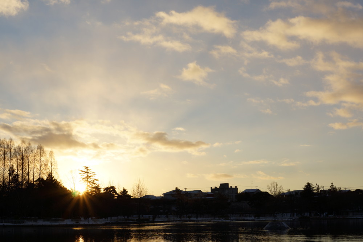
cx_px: 182
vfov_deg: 25.8
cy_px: 121
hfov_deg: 37.8
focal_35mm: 52
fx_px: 529
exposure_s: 1/160
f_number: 13
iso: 100
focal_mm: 35
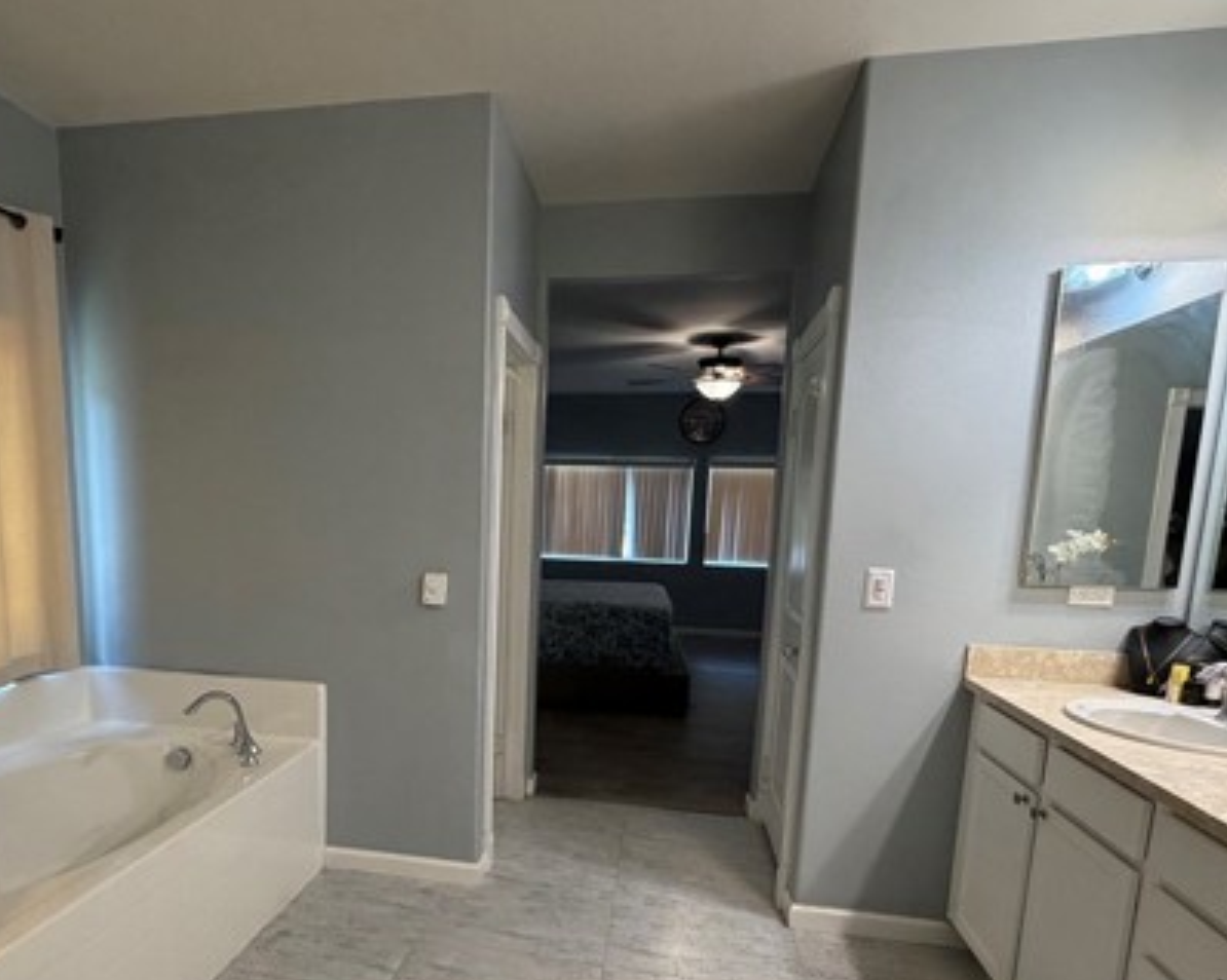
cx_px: 499
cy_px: 632
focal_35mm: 22
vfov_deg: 61.9
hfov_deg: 74.4
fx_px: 799
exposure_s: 1/120
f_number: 2.2
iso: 250
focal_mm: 2.22
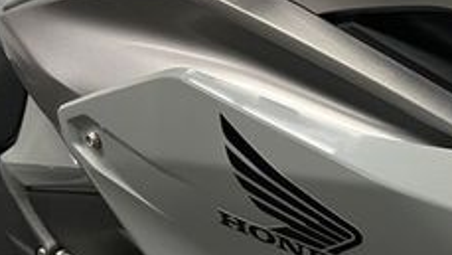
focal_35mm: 79
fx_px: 947
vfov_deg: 15.3
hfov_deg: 23.4
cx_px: 606
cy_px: 101
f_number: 1.6
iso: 125
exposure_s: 1/50
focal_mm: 5.1
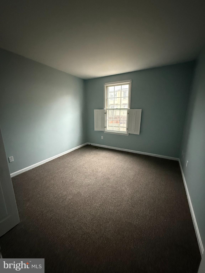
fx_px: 111
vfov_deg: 102.1
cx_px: 102
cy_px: 136
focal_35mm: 14
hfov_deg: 85.7
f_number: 2.2
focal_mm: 2.22
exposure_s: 1/60
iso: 1000
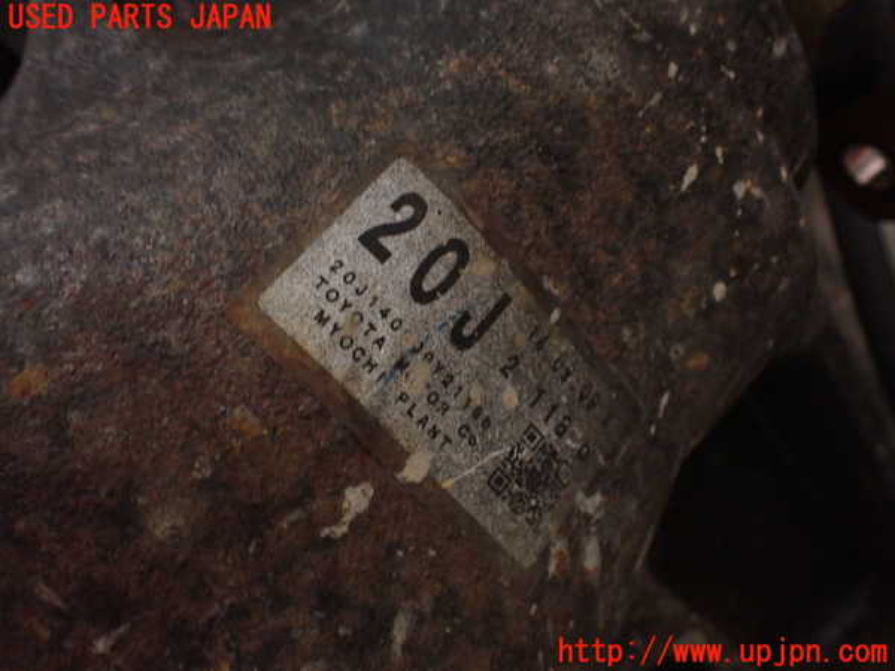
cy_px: 336
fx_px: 776
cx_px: 448
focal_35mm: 30
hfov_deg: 60.0
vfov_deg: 46.8
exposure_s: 1/40
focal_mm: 5.4
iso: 800
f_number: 2.3
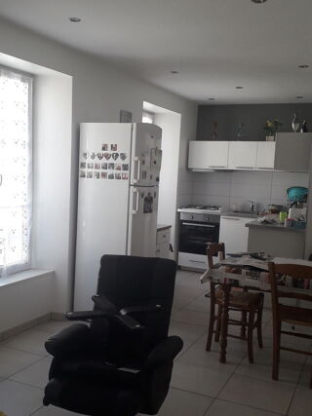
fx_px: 325
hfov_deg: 51.3
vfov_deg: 65.3
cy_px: 208
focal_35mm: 27
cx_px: 156
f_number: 1.9
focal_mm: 3.6
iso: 64
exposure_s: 1/100
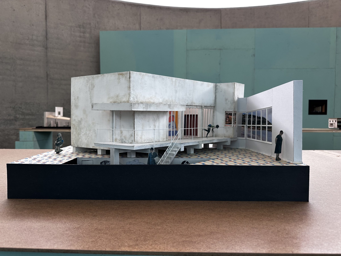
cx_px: 170
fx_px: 236
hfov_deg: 71.6
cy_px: 128
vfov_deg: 56.8
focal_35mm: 24
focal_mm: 6.86
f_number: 1.78
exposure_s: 1/100
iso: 125
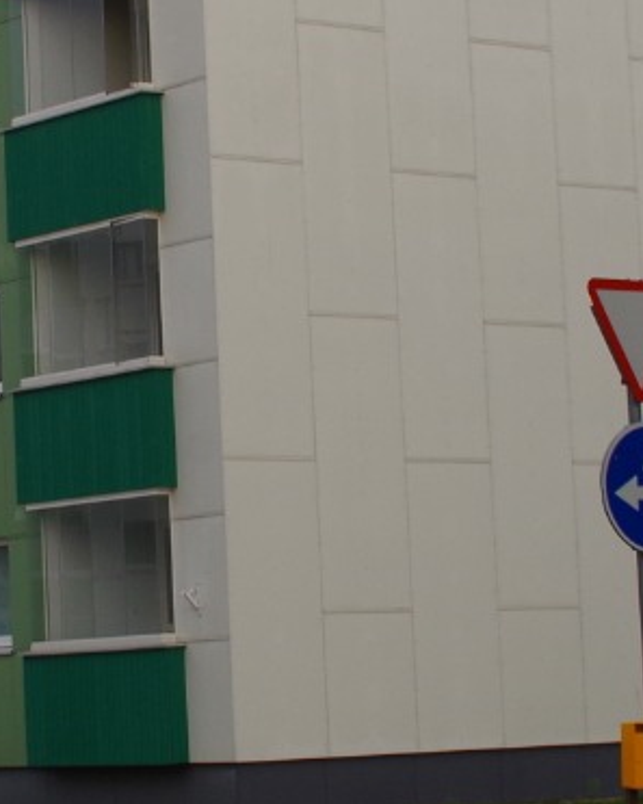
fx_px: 3519
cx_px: 54
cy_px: 319
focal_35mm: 148
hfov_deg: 10.4
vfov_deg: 13.0
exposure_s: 1/100
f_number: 11
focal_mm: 24
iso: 250
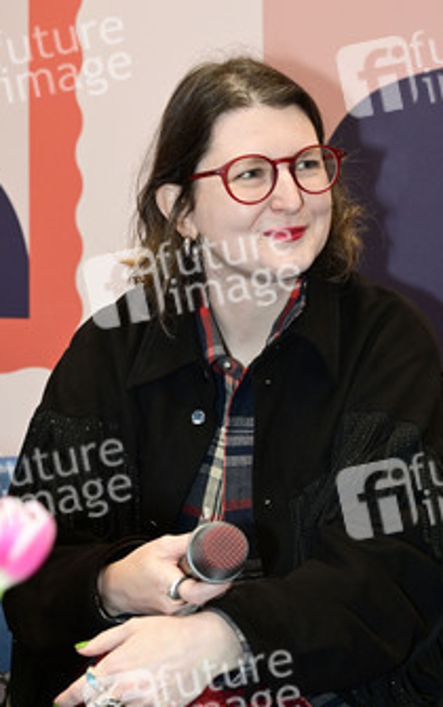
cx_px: 253
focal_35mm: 85
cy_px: 384
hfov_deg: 15.4
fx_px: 1638
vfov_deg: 24.3
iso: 2000
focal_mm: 70
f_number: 5
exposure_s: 1/200
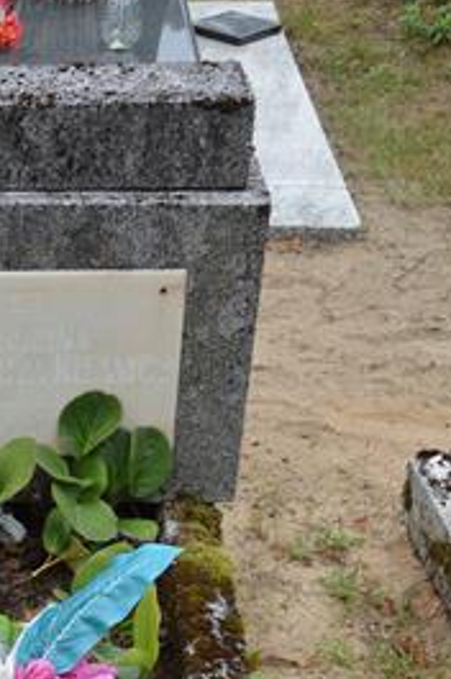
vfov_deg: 21.8
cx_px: -54
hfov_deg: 15.2
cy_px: 805
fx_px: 1639
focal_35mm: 87
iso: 200
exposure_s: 1/125
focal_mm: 24
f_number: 5.6
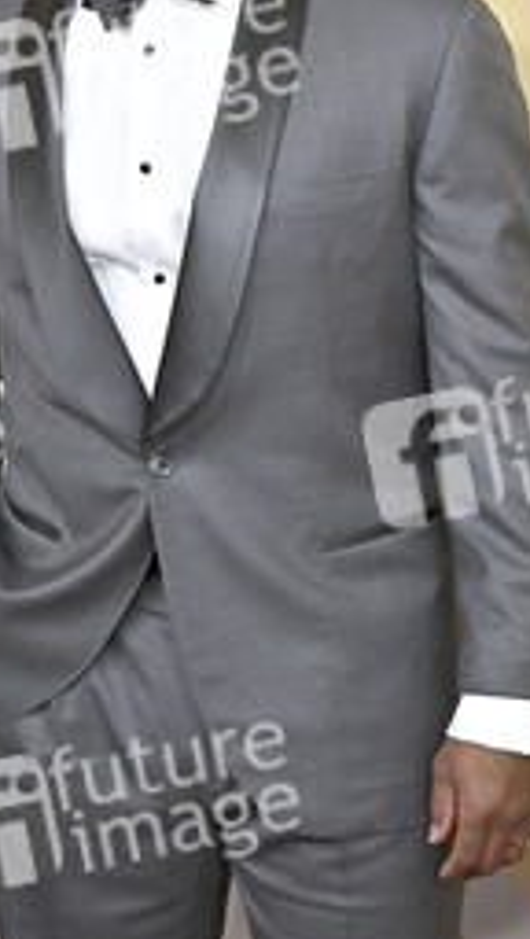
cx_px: 217
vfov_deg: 20.2
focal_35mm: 105
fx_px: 2616
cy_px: 258
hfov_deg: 11.6
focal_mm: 64
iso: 2000
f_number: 5.6
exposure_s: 1/320
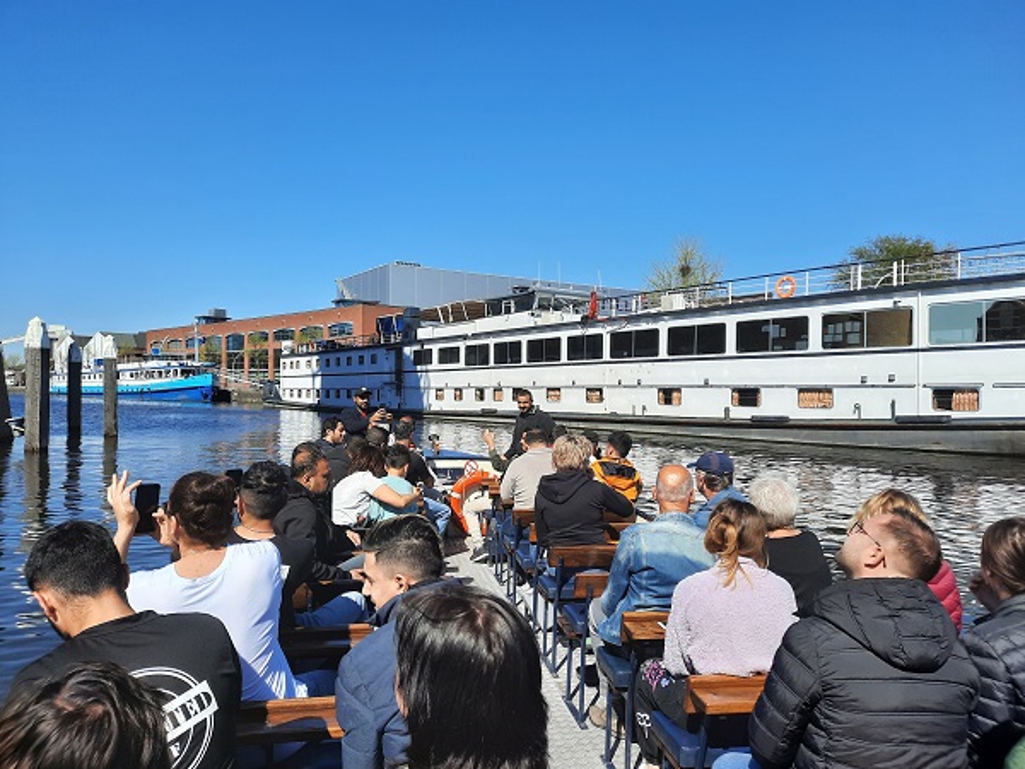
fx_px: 740
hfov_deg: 69.4
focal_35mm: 25
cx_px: 512
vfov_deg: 54.9
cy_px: 384
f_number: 2
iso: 32
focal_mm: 4.6
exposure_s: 1/1391
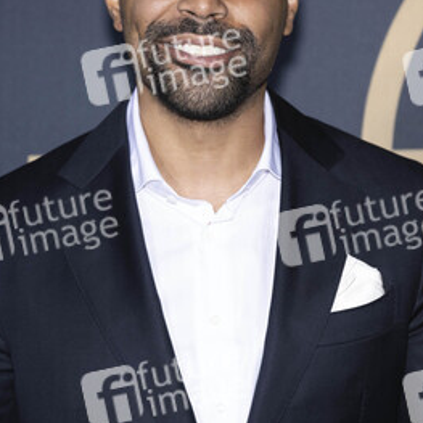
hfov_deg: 15.2
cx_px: 211
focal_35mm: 115
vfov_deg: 15.1
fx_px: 1590
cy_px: 148
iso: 800
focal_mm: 89
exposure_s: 1/200
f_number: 5.6
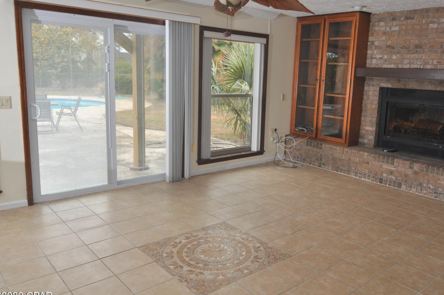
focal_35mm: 29
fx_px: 357
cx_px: 261
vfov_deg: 44.8
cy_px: 133
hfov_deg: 63.3
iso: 250
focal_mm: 16
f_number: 4.5
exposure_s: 1/200
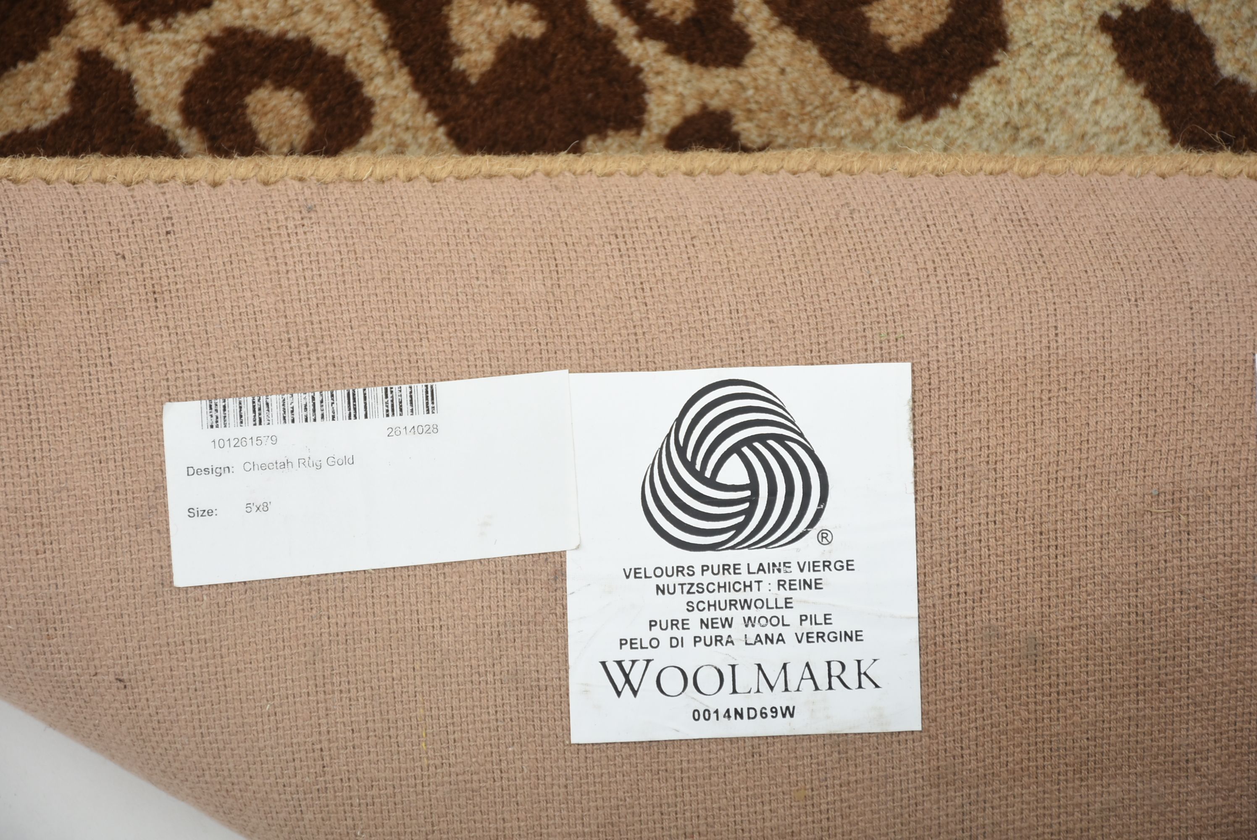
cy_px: 420
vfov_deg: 9.6
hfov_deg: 14.4
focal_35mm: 142
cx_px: 628
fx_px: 4979
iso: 200
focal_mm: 95
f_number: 7.1
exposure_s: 1/200
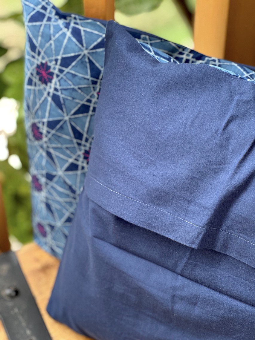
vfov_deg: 25.3
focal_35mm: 77
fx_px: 757
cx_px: 128
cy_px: 170
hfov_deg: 19.1
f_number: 2.8
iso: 200
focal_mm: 9
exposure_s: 1/82
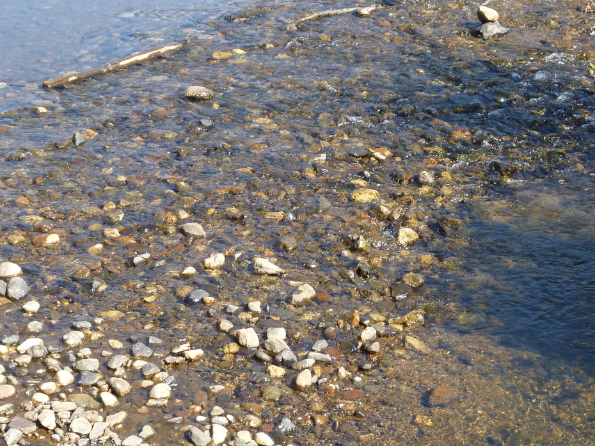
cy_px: 201
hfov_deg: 23.3
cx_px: 298
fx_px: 1443
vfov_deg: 17.6
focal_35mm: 84
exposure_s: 1/250
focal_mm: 11
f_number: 4.7
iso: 160
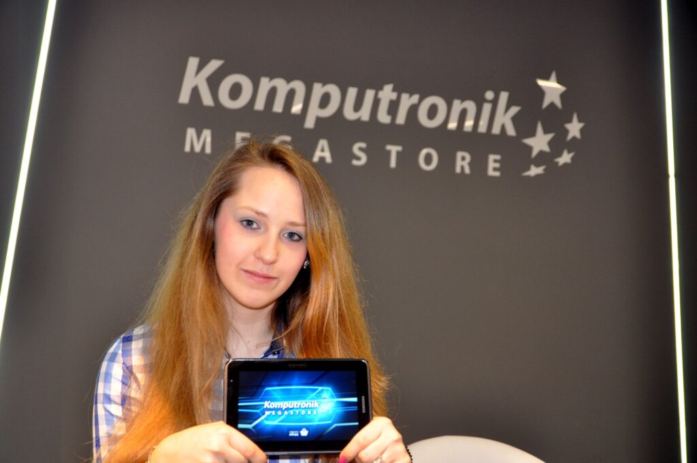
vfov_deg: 36.8
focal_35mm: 36
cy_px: 232
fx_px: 696
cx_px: 348
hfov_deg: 53.2
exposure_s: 1/60
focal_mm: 24
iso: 800
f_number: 2.8
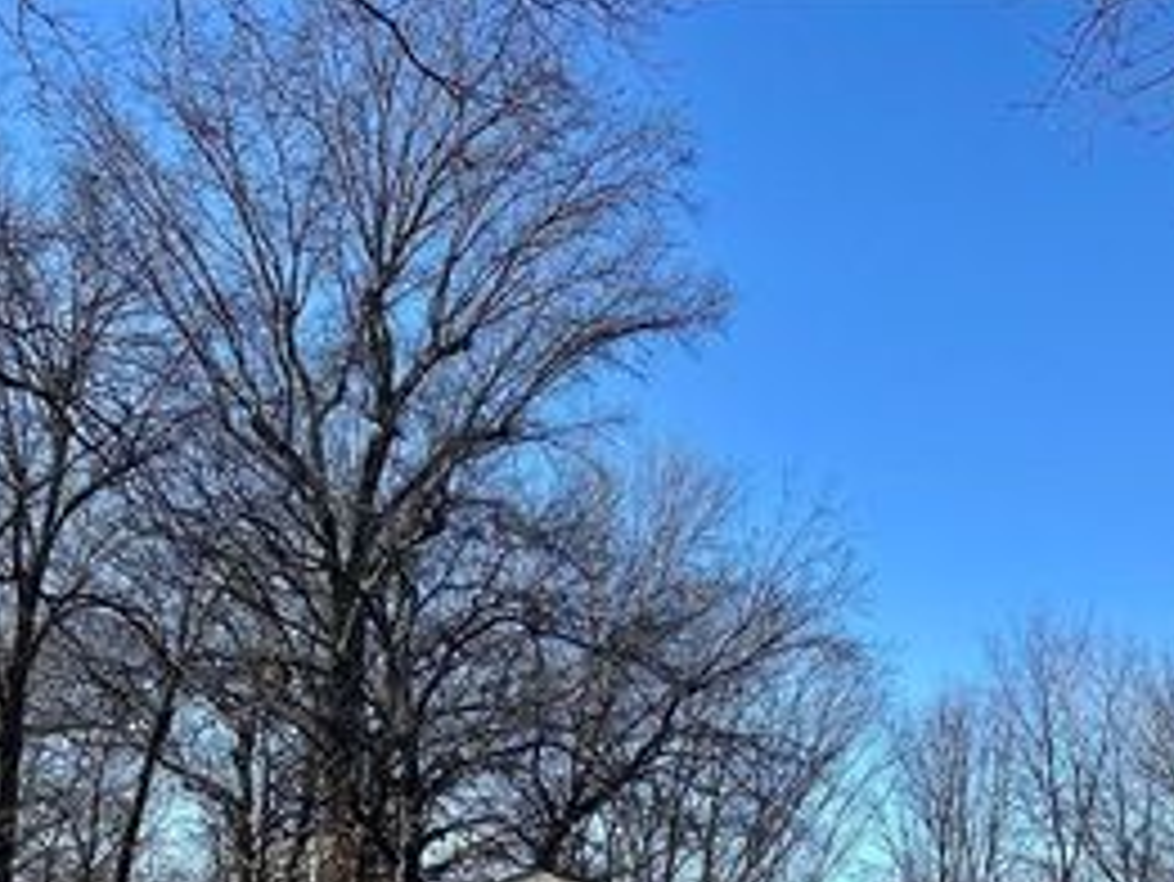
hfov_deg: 40.7
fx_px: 1561
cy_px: 830
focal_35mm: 46
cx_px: 783
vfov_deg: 29.9
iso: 80
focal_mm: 6.86
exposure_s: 1/2809
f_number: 1.78
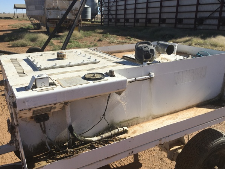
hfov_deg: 56.8
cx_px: 109
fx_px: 208
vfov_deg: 44.2
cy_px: 85
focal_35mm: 32
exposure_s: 1/2079
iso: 25
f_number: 2.2
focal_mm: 4.15
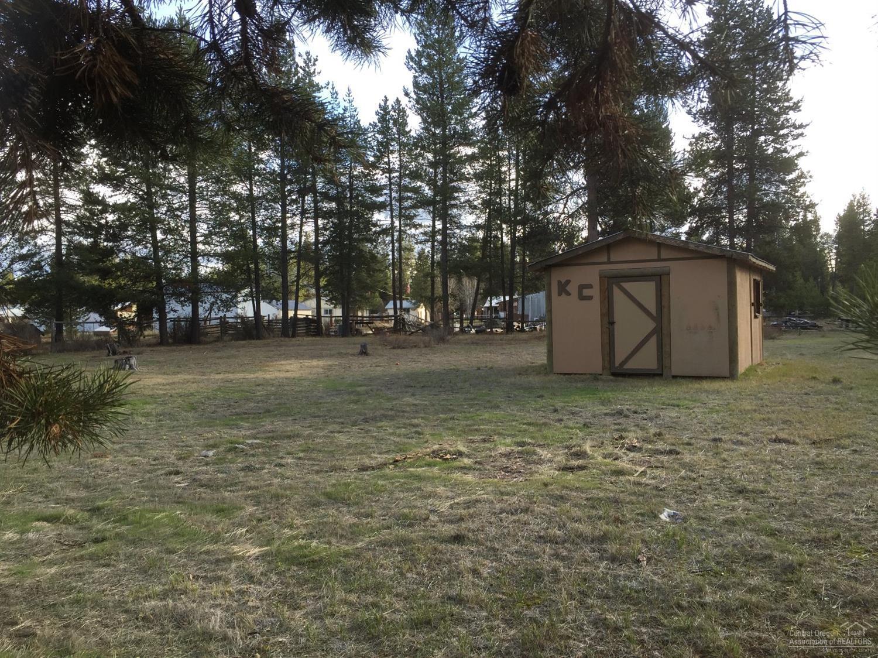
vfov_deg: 48.2
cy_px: 329
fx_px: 735
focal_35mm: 29
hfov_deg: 61.7
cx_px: 439
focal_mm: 4.15
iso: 32
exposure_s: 1/421
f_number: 2.2
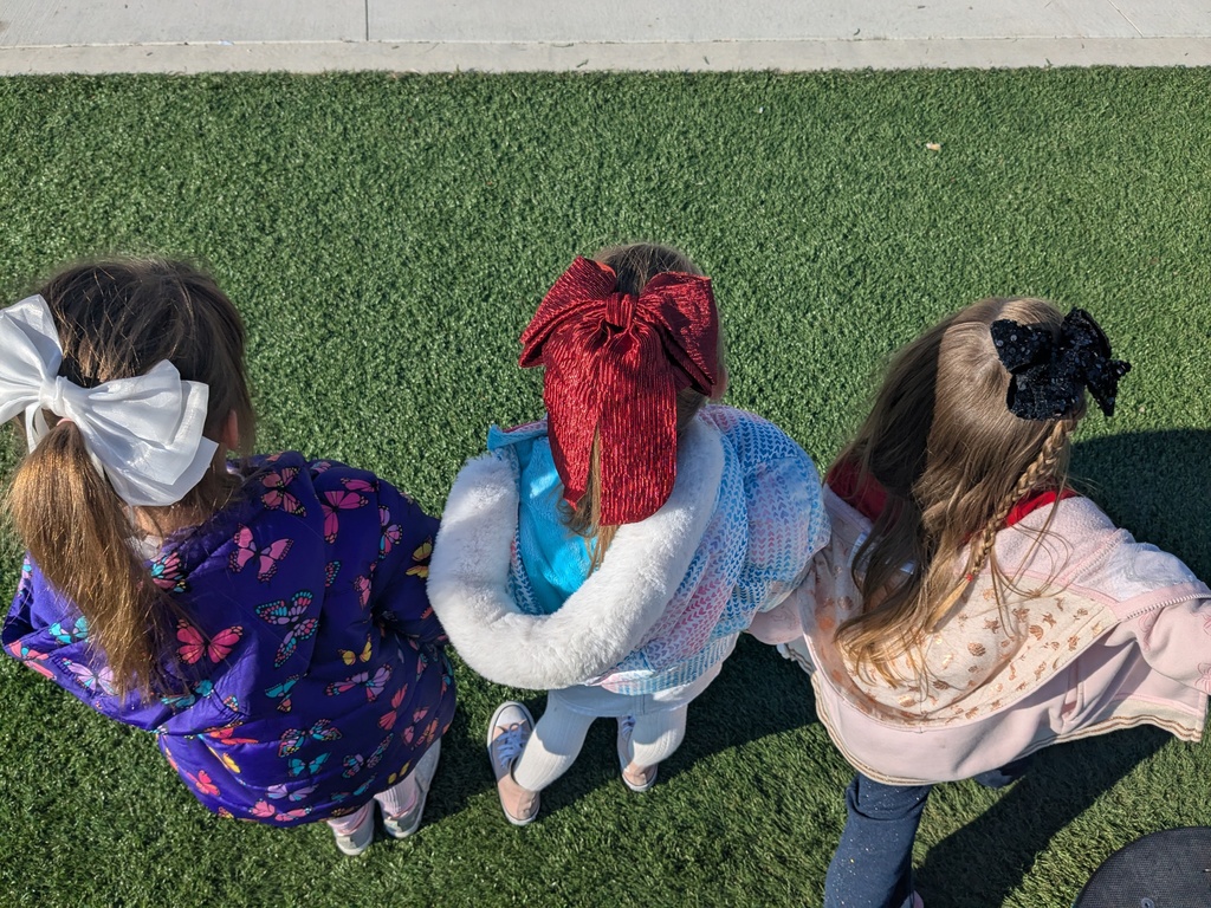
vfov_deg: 51.4
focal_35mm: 27
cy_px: 454
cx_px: 606
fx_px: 945
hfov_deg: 65.3
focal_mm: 4.38
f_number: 1.73
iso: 59
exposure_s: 1/5848
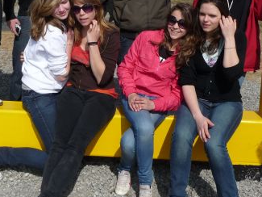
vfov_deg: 21.6
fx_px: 507
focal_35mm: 67
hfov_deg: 28.9
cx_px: 100
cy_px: 28
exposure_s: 1/250
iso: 100
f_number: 9
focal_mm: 5.6
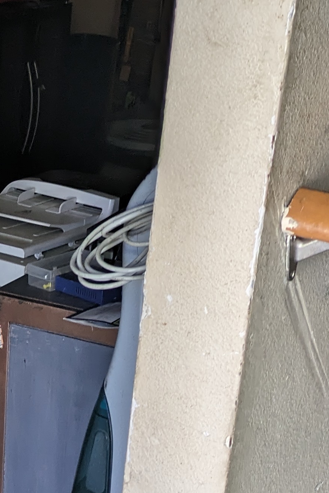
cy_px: 238
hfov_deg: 13.6
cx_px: -228
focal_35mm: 92
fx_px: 1260
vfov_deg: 22.1
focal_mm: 5.43
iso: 145
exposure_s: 1/30
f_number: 1.89
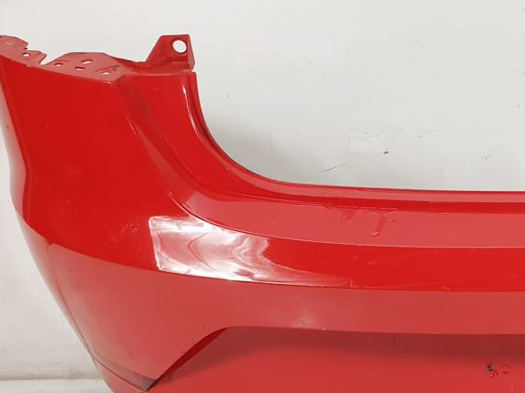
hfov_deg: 27.0
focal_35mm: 65
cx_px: 600
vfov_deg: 22.6
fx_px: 986
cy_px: 212
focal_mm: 4.3
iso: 64
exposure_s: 1/100
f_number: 2.4
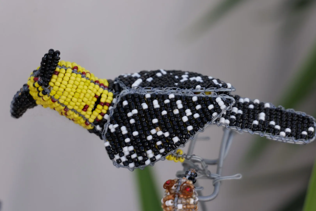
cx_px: 158
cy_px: 106
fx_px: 1755
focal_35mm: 200
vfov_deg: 6.9
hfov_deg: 10.3
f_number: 7.1
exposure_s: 1/250
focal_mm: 200
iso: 500
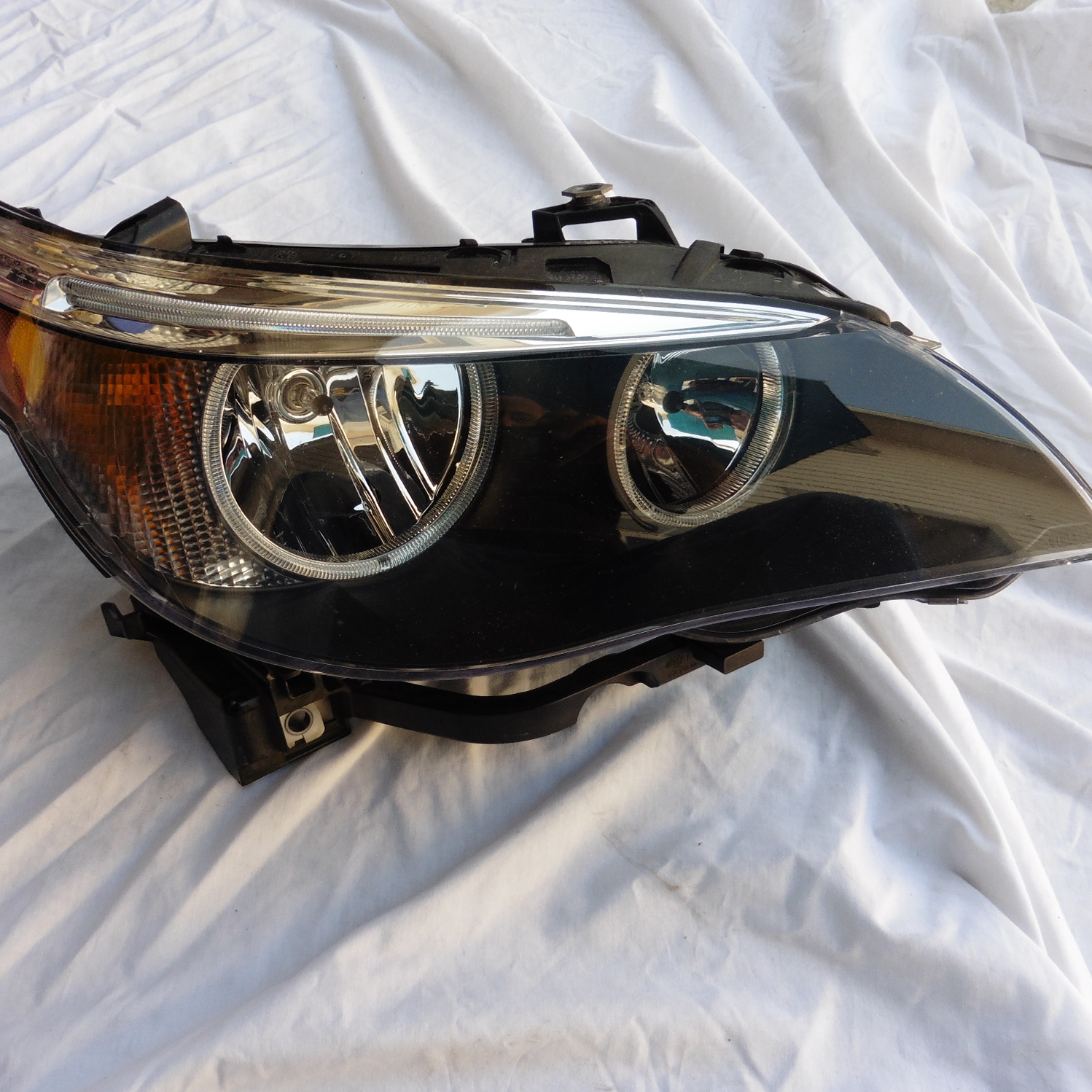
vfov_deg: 55.6
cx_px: 446
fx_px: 1035
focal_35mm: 29
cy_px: 551
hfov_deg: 55.3
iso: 100
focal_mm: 4.3
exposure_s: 1/125
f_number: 4
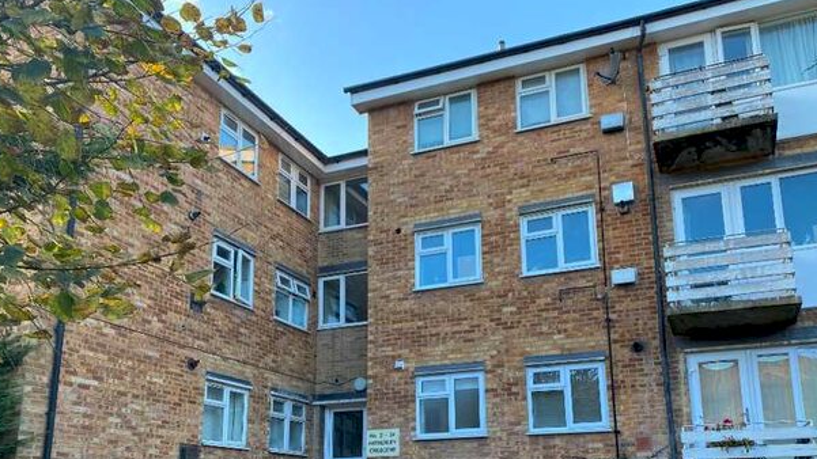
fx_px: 715
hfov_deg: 59.4
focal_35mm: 33
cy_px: 346
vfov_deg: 34.8
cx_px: 434
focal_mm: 4.25
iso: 32
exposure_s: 1/161
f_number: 1.8
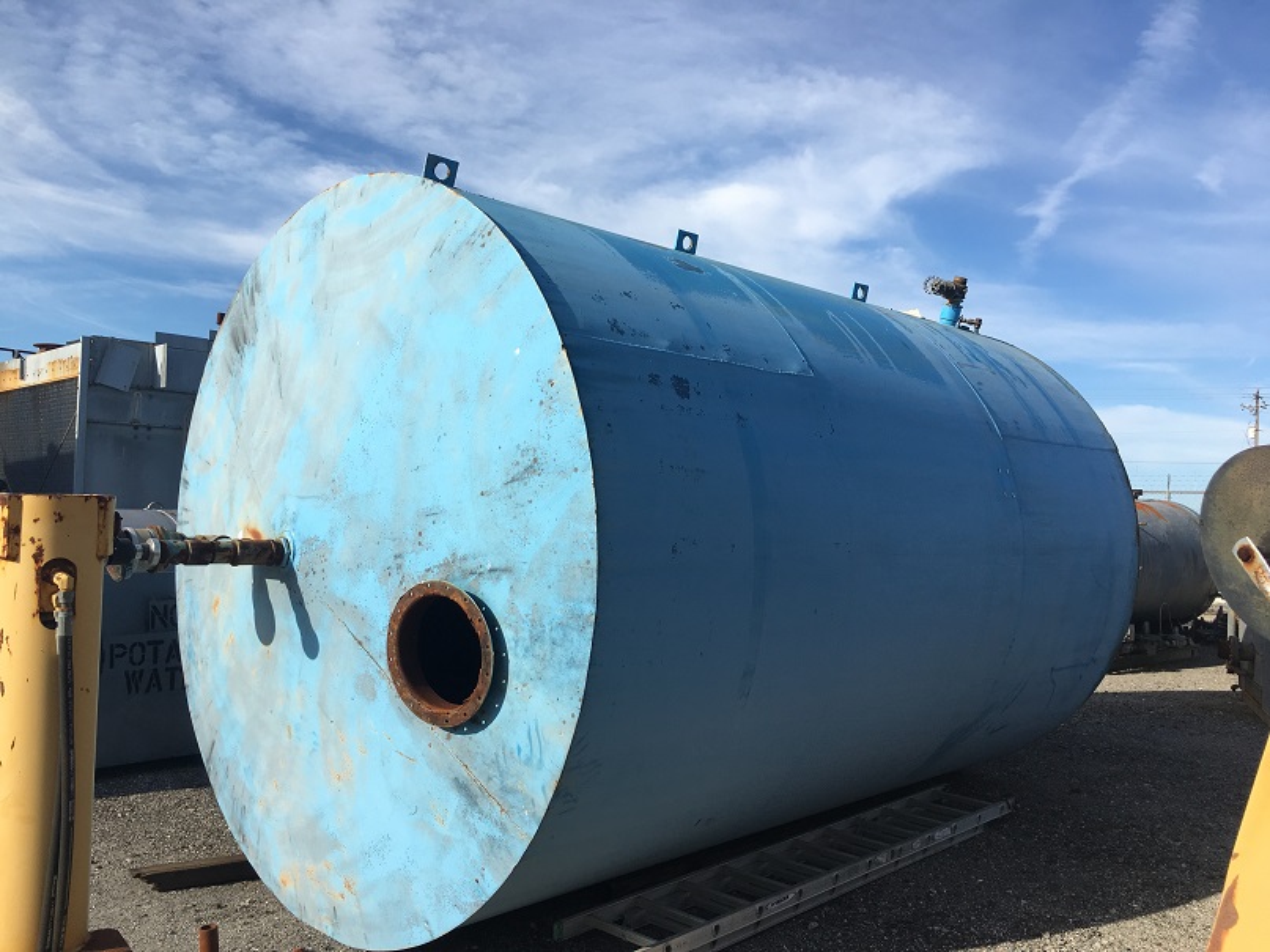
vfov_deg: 48.2
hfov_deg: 61.7
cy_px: 476
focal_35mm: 29
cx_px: 635
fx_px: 1064
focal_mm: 4.15
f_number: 2.2
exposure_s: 1/1374
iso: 25
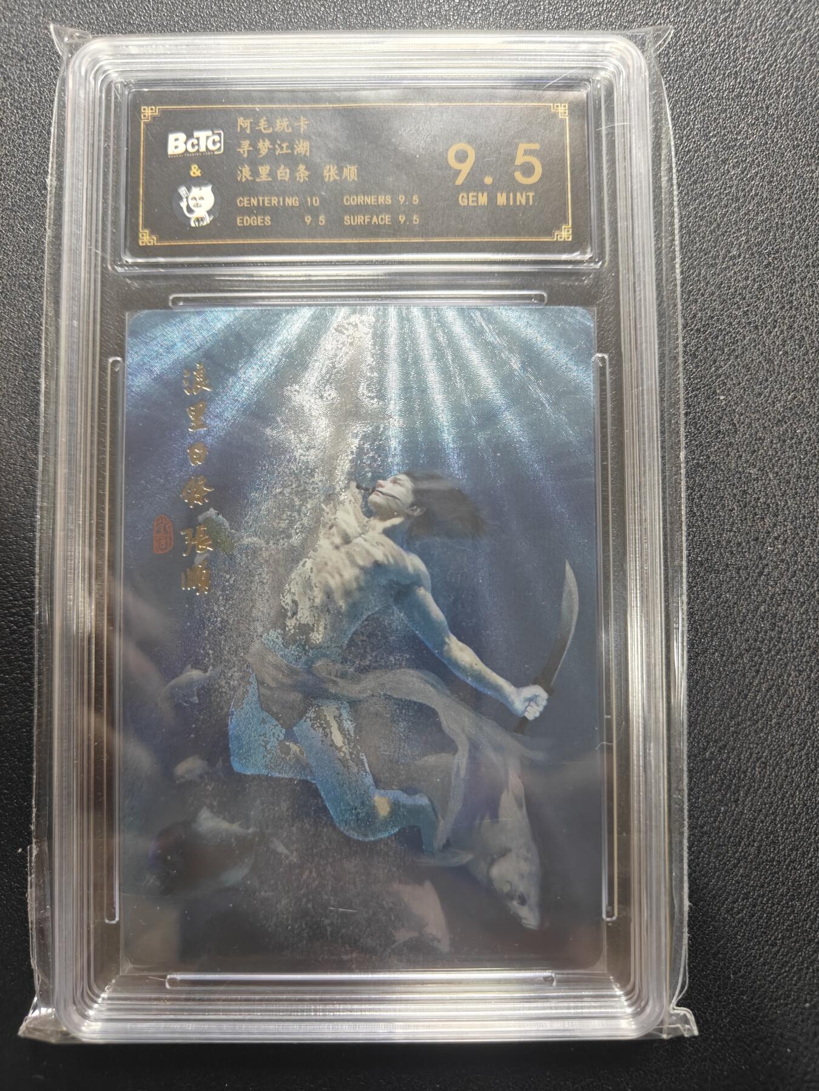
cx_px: 410
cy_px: 546
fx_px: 757
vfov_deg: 71.6
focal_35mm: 24
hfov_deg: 56.8
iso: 160
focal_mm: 5.59
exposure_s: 1/38
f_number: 1.8
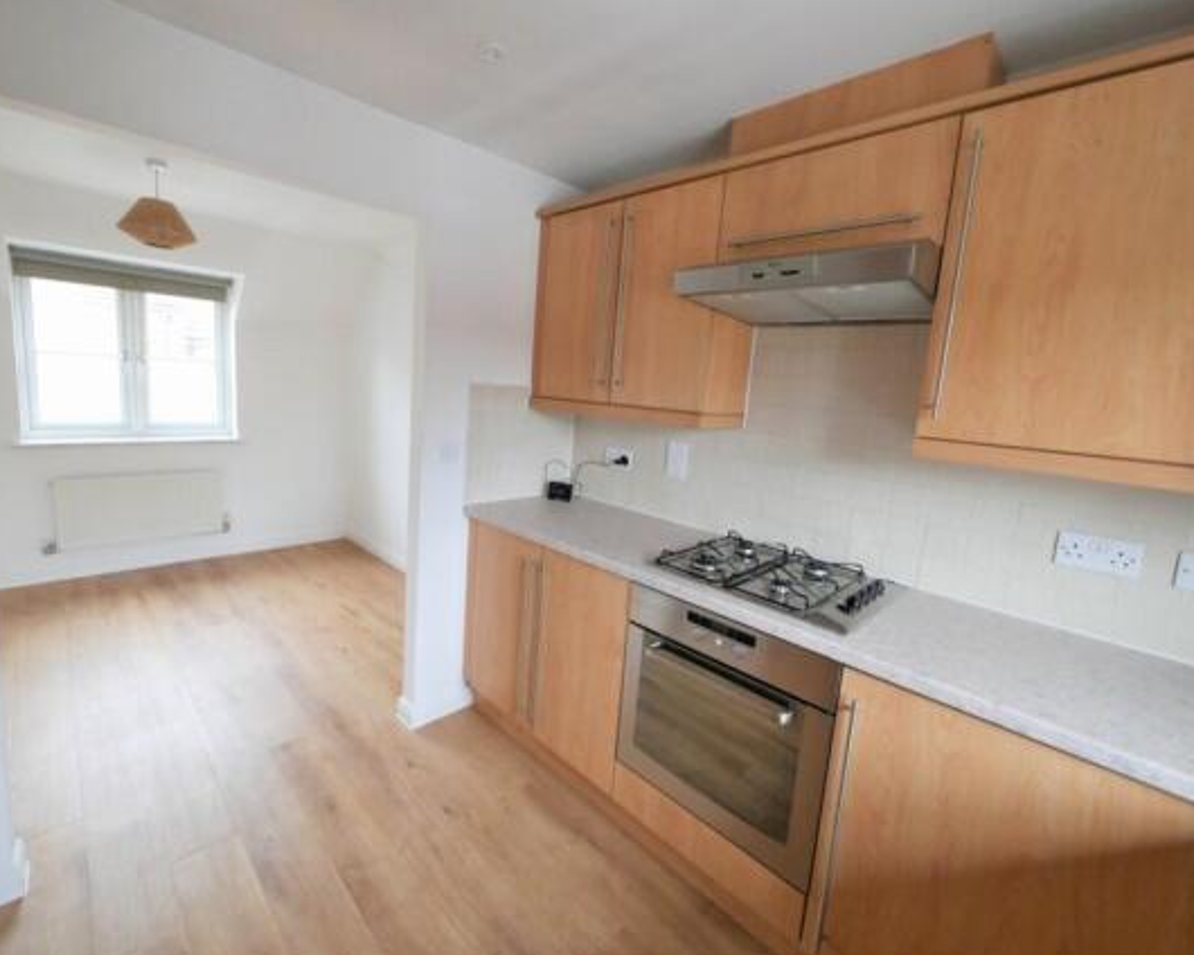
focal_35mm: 15
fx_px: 530
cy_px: 470
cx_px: 559
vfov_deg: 84.0
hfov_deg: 96.7
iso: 1600
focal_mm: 7
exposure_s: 1/60
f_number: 4
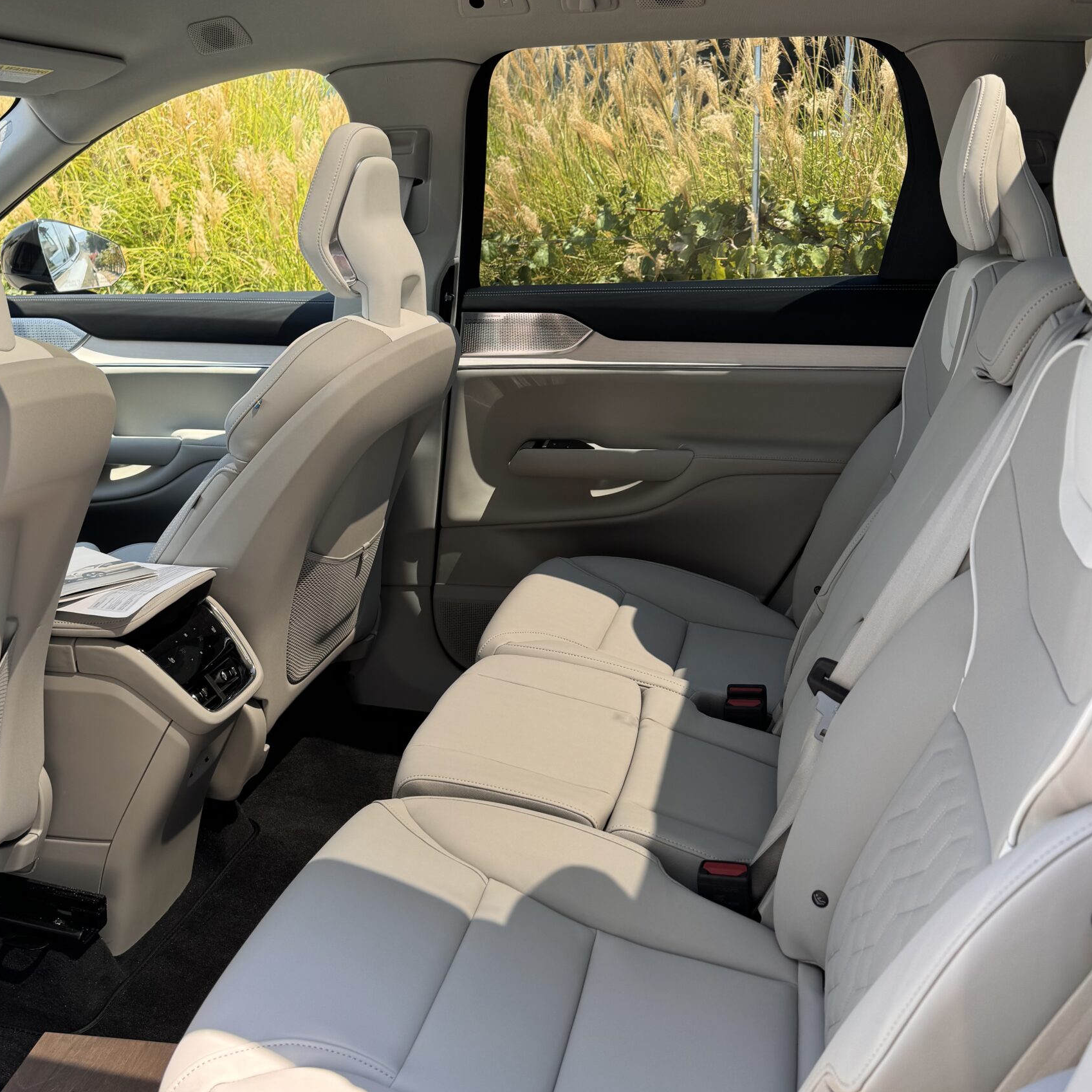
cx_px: 490
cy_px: 490
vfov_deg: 51.0
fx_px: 1142
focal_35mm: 32
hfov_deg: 51.0
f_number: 1.78
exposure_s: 1/470
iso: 80
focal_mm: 6.76
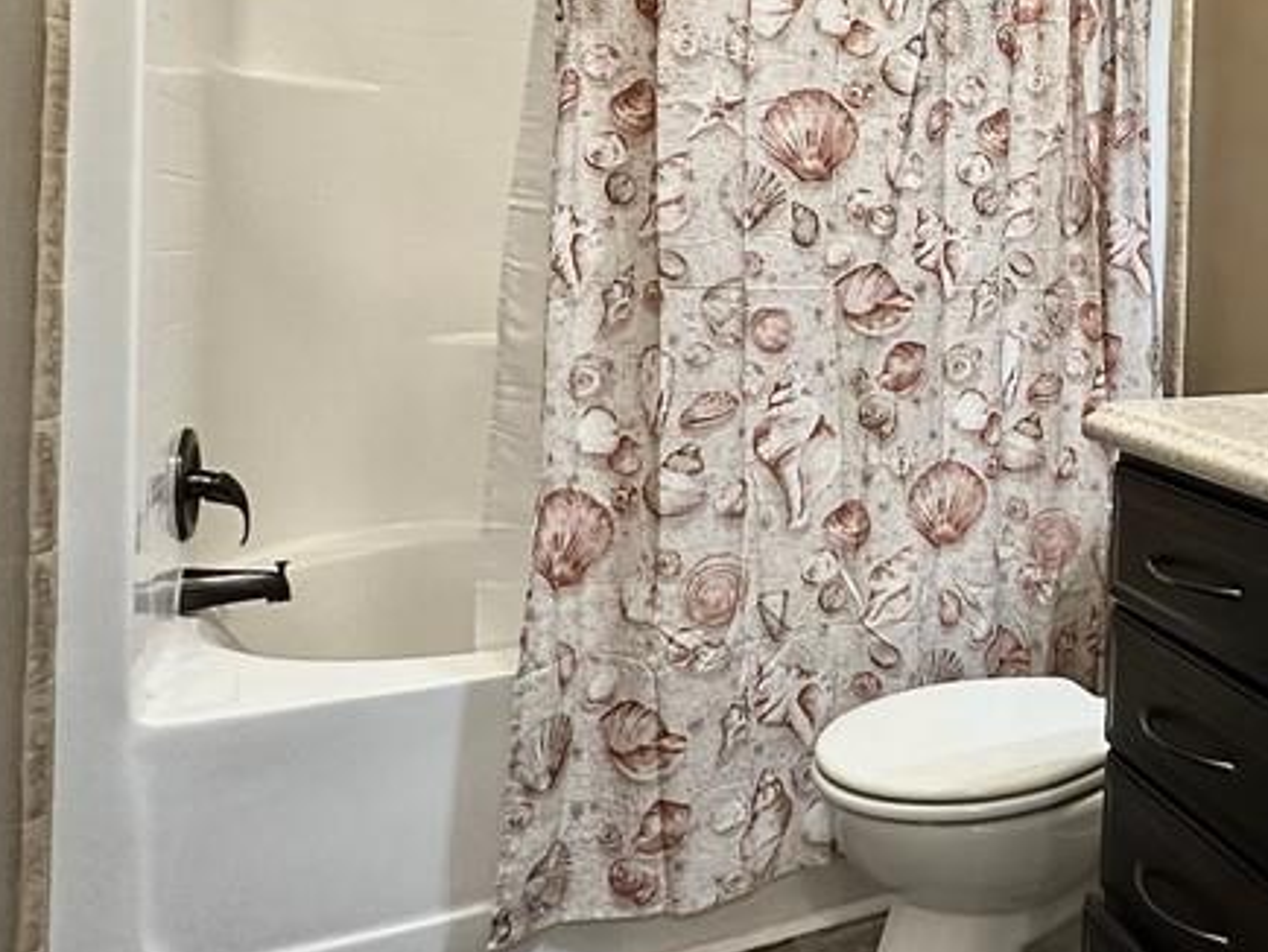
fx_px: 1209
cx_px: 1221
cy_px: 251
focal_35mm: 33
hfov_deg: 47.5
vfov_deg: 41.8
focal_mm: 2.22
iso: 320
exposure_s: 1/60
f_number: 2.2
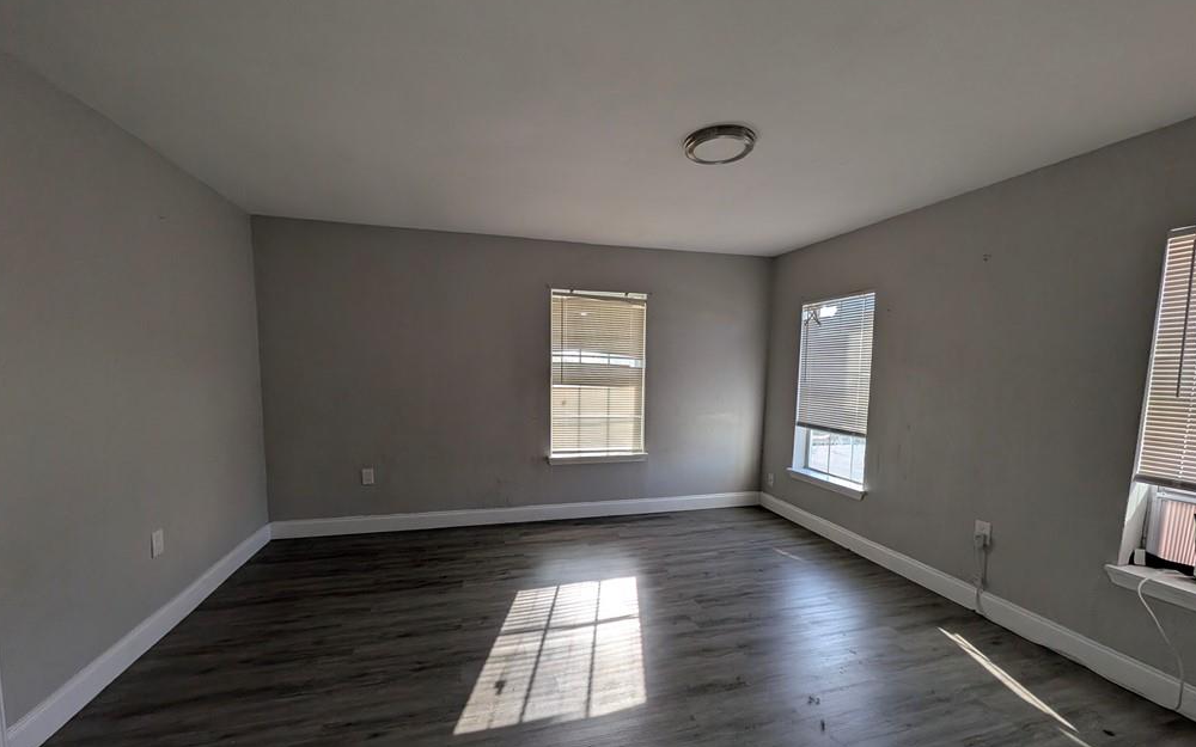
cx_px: 599
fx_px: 424
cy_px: 406
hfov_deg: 109.4
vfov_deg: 82.6
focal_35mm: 13
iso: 52
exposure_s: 1/603
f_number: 1.7
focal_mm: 2.02
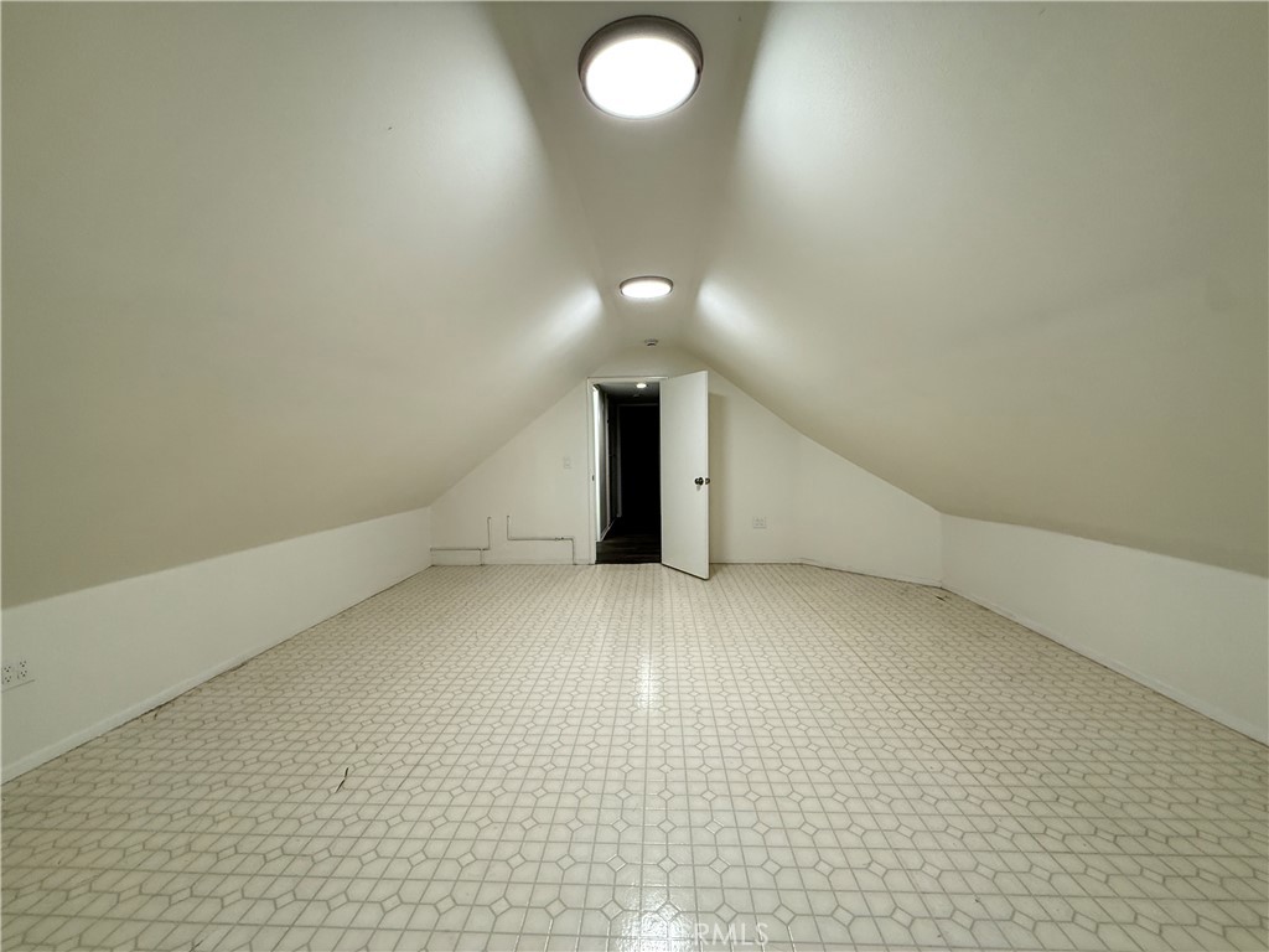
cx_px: 634
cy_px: 476
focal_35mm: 14
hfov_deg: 102.1
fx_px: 513
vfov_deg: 85.7
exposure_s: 1/60
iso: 250
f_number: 2.2
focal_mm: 2.22
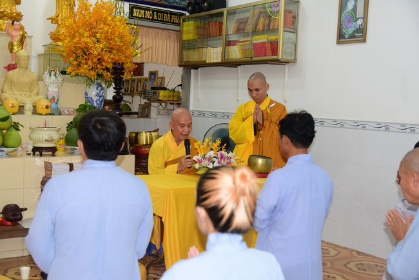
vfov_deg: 30.5
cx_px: 210
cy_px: 140
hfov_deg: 44.5
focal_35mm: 44
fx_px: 512
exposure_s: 1/125
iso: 500
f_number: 4
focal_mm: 44
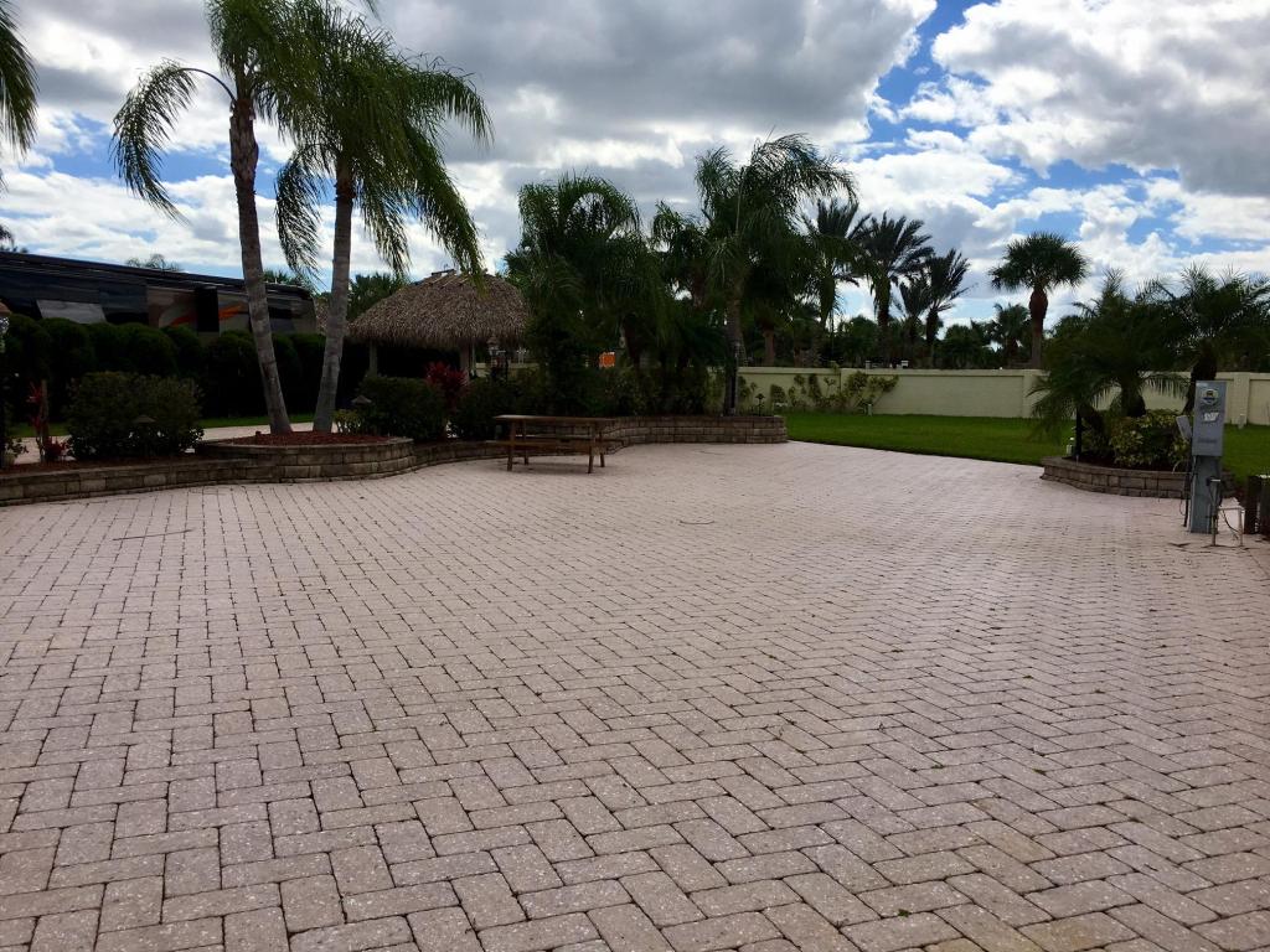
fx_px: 1064
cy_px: 476
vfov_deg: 48.2
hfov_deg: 61.7
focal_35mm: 29
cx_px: 635
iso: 25
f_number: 2.2
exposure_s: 1/2959
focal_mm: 4.15
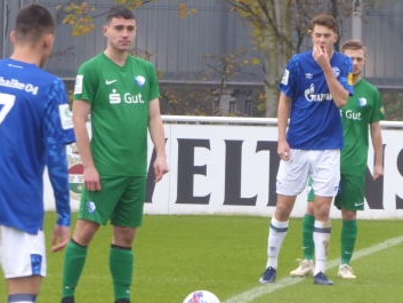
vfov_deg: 2.5
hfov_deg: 3.3
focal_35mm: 592
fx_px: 6894
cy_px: 166
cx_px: 215
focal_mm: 83.4
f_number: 6
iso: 400
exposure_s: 1/80
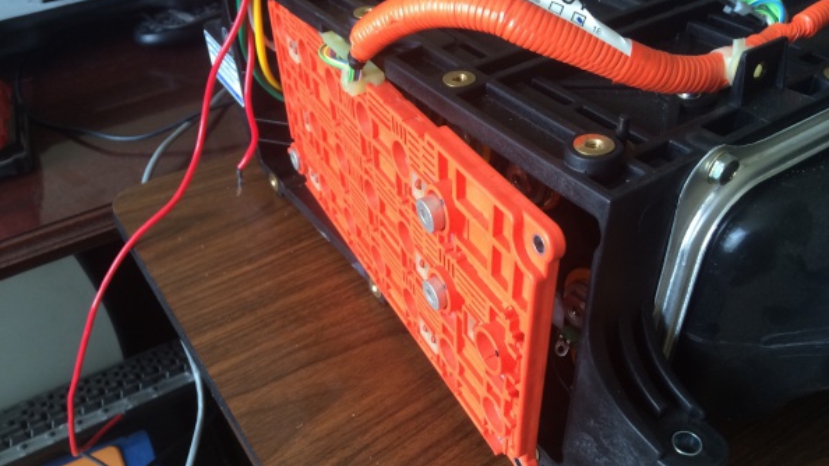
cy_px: 300
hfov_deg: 59.5
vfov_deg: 35.4
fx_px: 725
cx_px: 417
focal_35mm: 33
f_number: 2.2
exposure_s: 1/30
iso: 80
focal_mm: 4.12
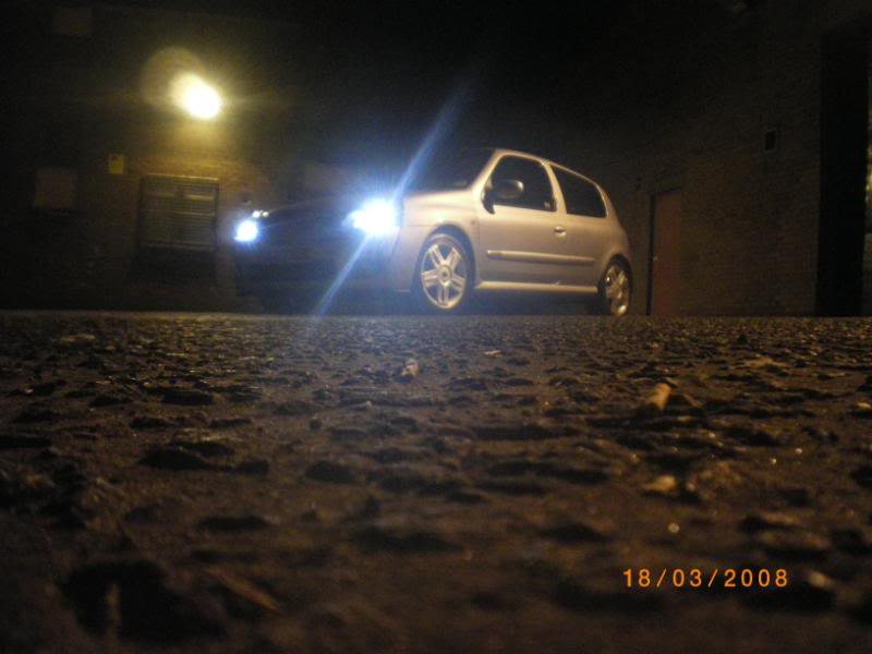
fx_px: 907
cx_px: 436
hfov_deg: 51.4
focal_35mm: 36
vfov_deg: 39.7
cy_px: 327
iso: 800
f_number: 3.1
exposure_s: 1/40
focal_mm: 6.3
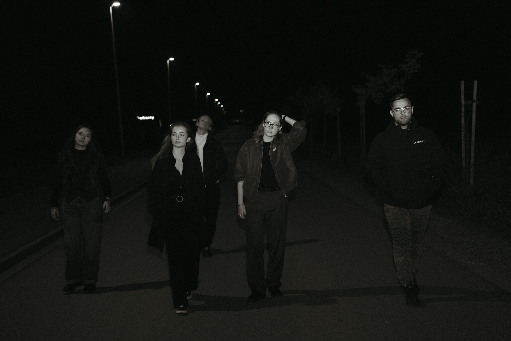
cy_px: 170
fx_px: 752
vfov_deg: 25.5
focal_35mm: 53
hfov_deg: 37.5
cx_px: 256
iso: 2500
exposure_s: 1/250
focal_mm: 53
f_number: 2.8
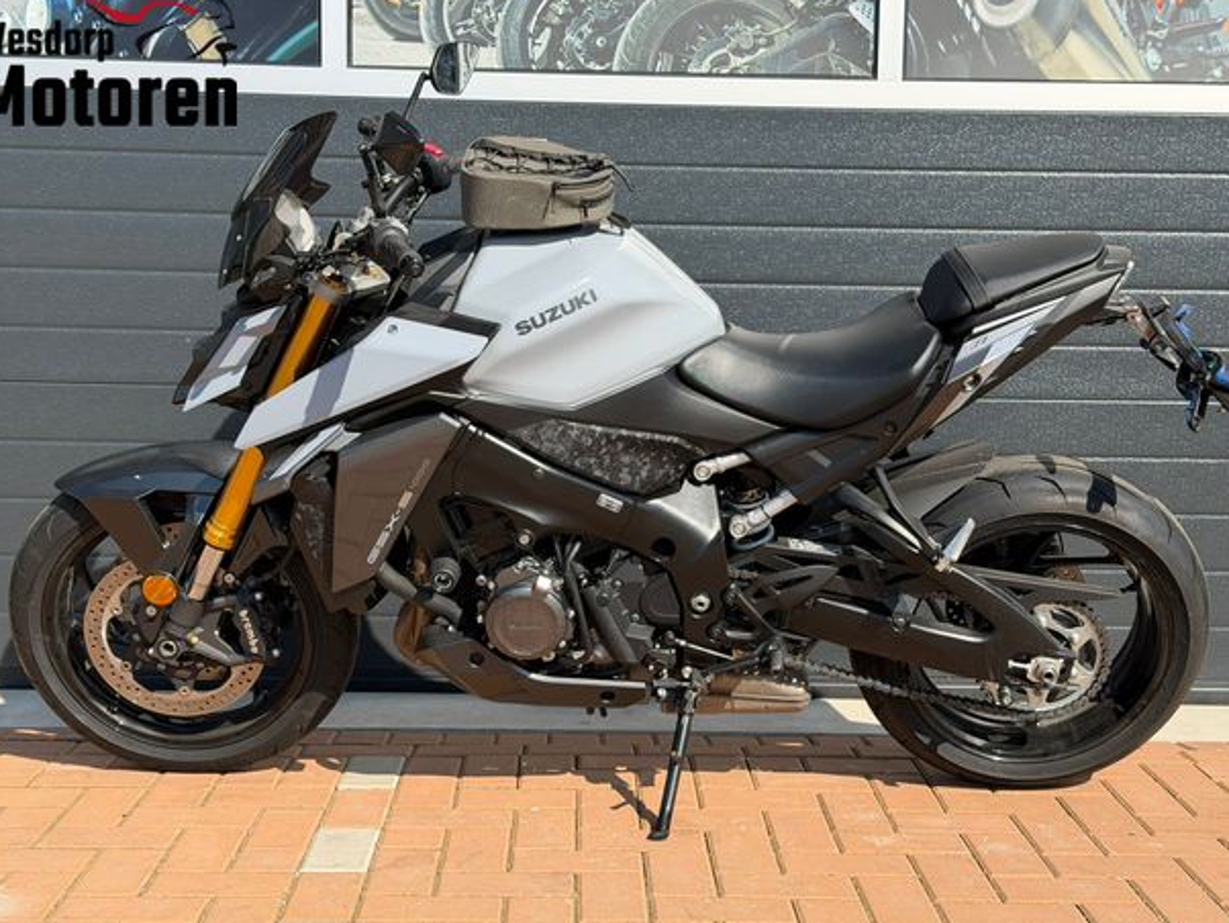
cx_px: 629
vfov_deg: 28.6
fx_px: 1811
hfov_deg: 37.5
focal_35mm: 51
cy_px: 480
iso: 100
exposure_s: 1/3704
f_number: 1.78
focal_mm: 6.76
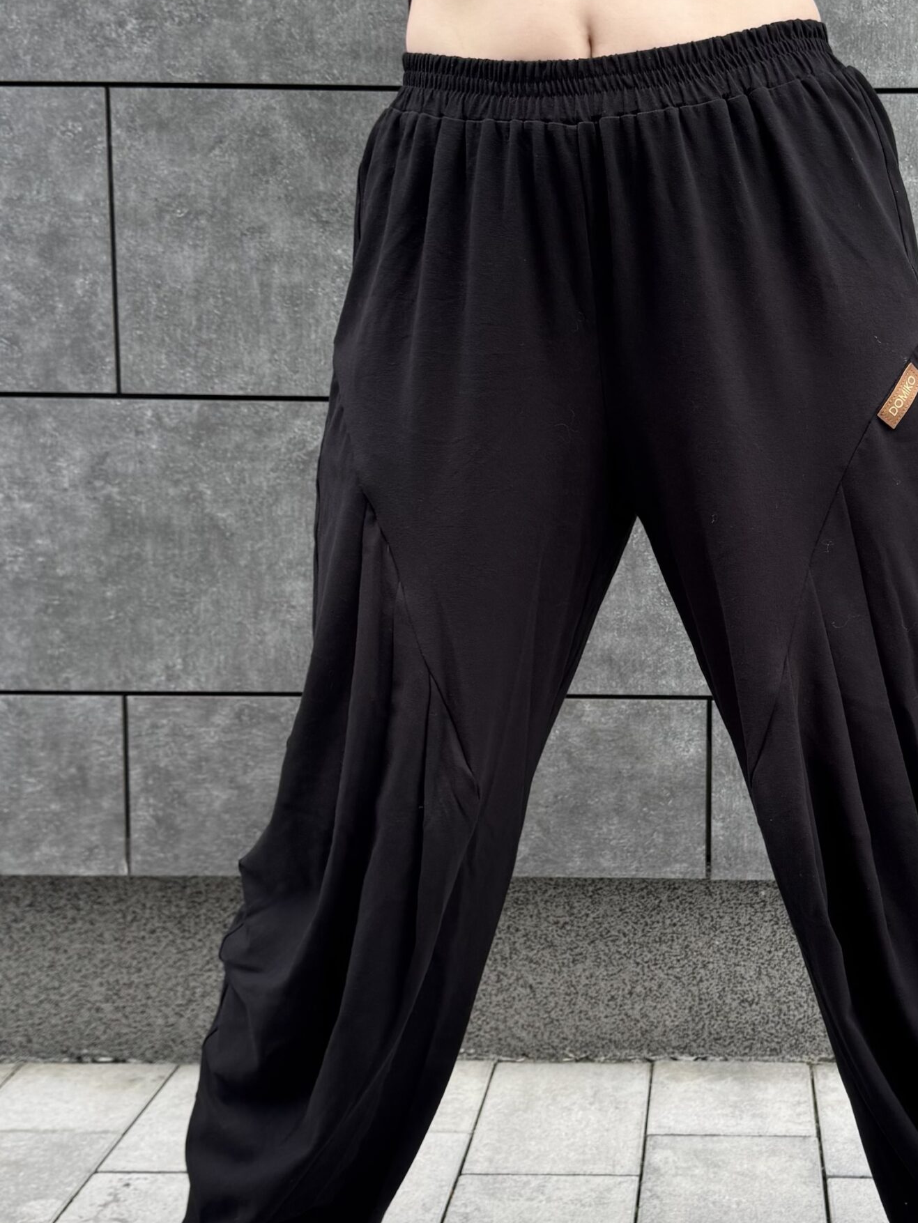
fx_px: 1237
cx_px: 636
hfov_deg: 40.1
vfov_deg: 52.2
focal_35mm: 35
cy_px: 748
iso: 80
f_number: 1.78
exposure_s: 1/364
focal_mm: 6.76
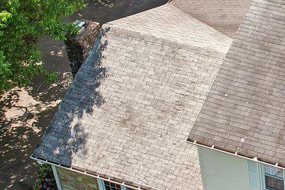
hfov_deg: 17.4
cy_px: 129
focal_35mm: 112
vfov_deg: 12.2
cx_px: 338
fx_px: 887
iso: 100
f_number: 2.8
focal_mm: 8.4
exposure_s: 1/500
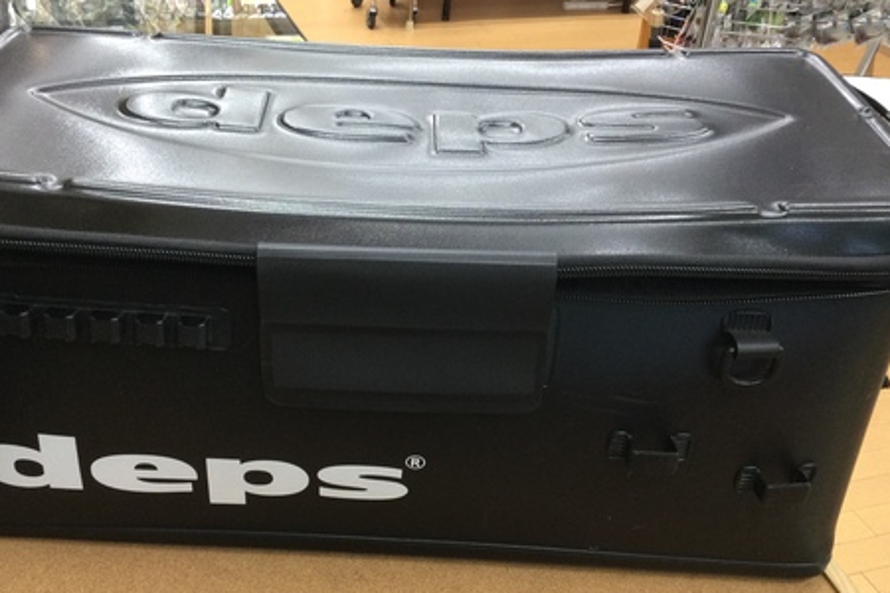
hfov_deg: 45.4
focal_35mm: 43
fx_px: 1063
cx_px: 398
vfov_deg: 31.2
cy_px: 273
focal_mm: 3.3
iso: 80
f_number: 2.4
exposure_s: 1/30
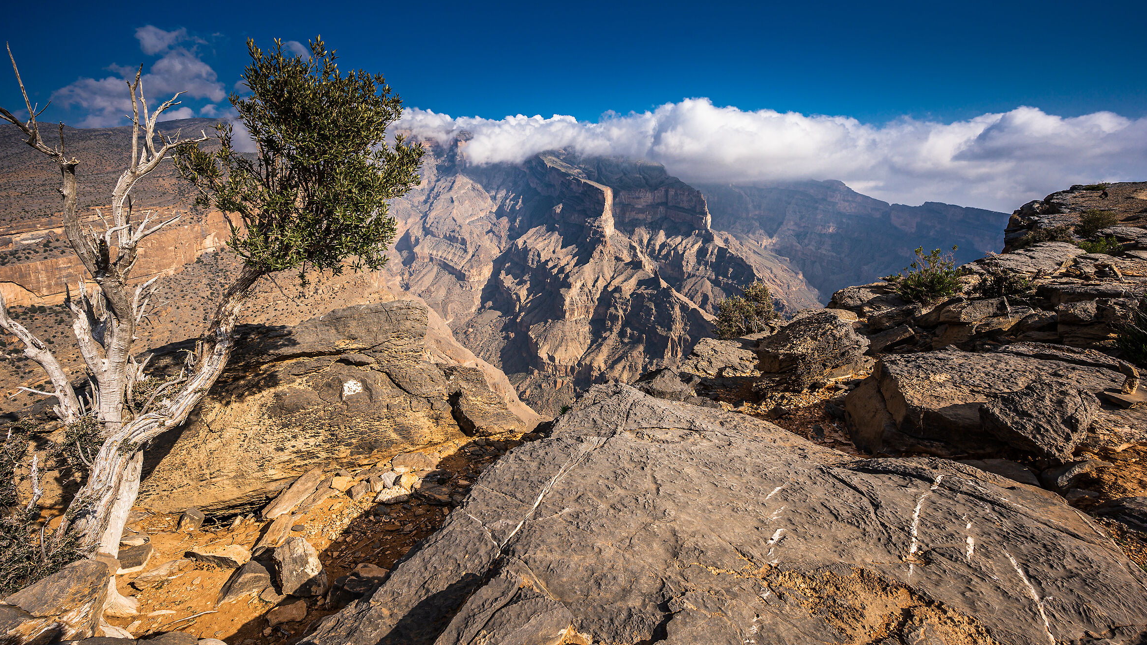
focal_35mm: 15
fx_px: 456
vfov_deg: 70.0
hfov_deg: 103.0
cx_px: 573
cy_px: 268
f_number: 9
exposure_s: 1/320
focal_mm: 14
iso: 100
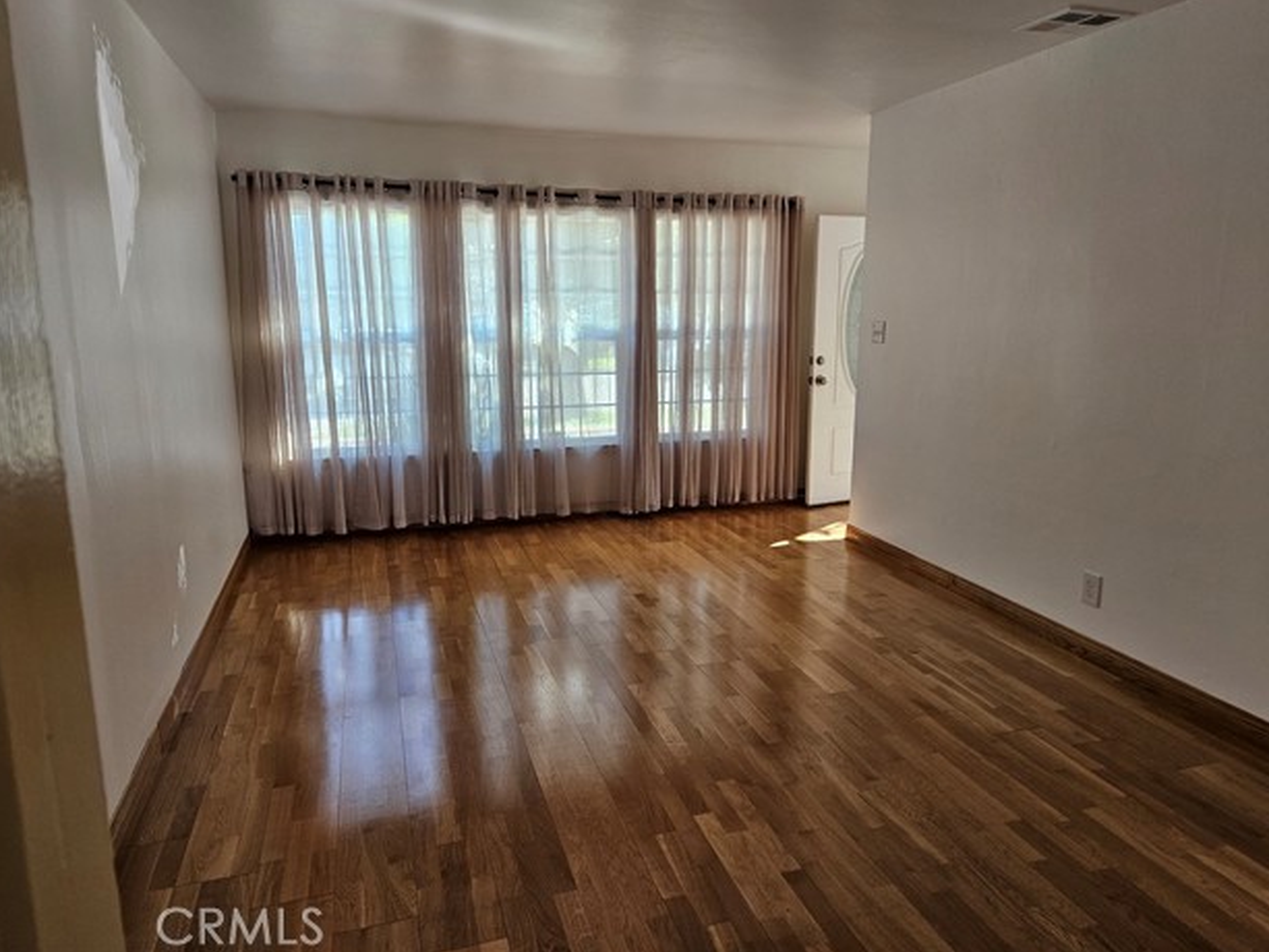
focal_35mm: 24
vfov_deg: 56.8
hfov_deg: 71.6
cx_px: 640
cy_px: 459
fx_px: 880
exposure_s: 1/120
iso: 160
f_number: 1.8
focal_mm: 5.4
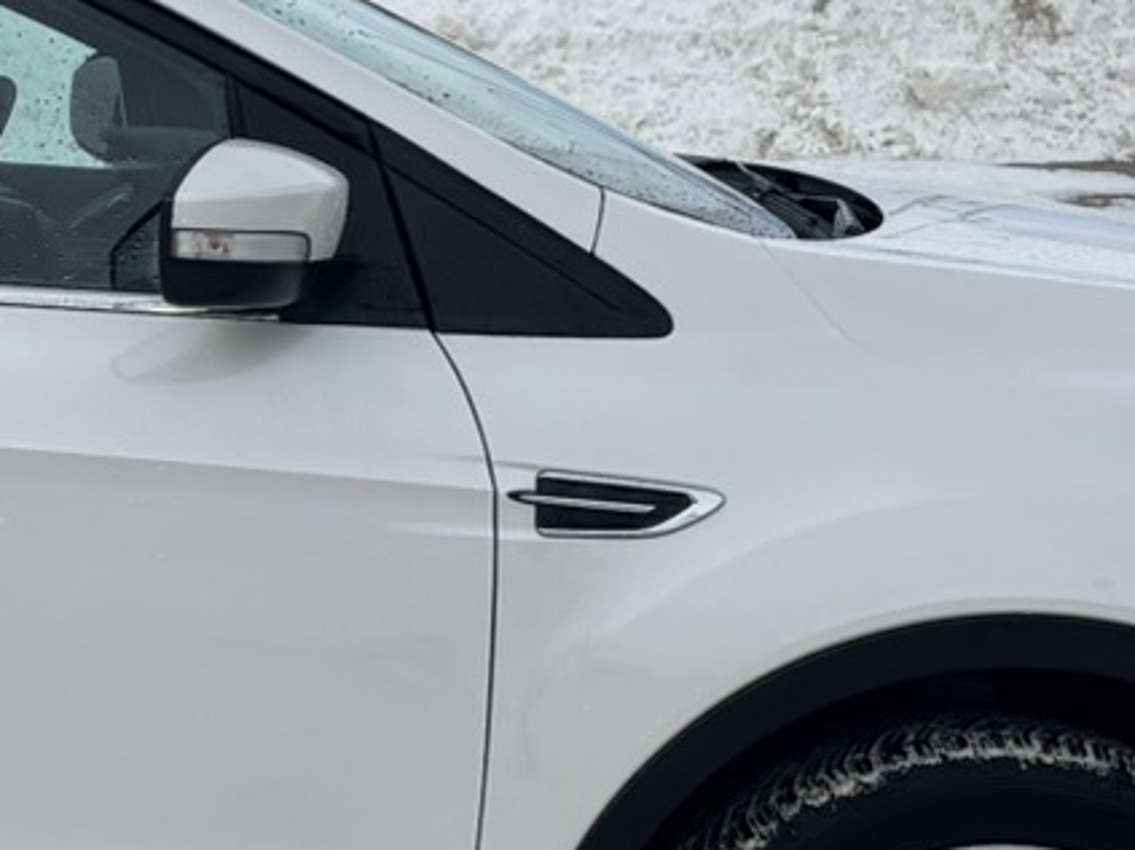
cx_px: -301
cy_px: 432
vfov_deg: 11.8
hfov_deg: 15.0
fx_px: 4130
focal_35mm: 126
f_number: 1.6
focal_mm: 5.96
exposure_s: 1/4082
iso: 50
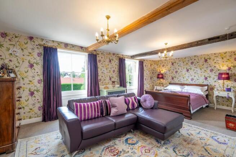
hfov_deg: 100.4
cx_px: 118
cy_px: 78
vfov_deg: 77.4
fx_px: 98
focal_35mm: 15
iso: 160
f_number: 7.1
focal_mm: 10.1
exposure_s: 1/8
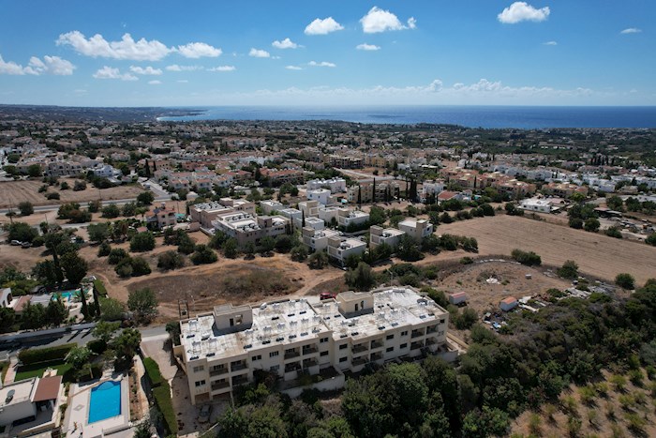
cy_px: 219
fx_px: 401
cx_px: 328
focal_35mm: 22
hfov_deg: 78.6
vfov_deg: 57.2
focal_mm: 8.38
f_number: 2.8
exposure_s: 1/4000
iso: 110
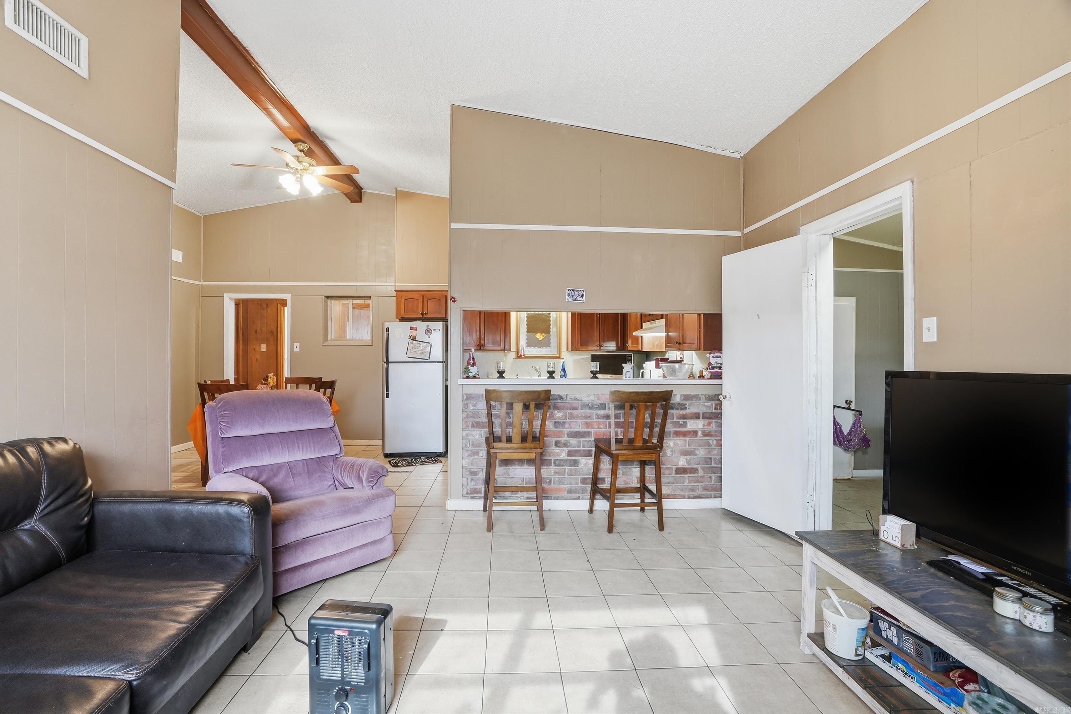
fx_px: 446
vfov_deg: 77.3
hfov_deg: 100.4
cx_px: 536
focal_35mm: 15
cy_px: 357
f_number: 9
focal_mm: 10
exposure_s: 1/8
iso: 250
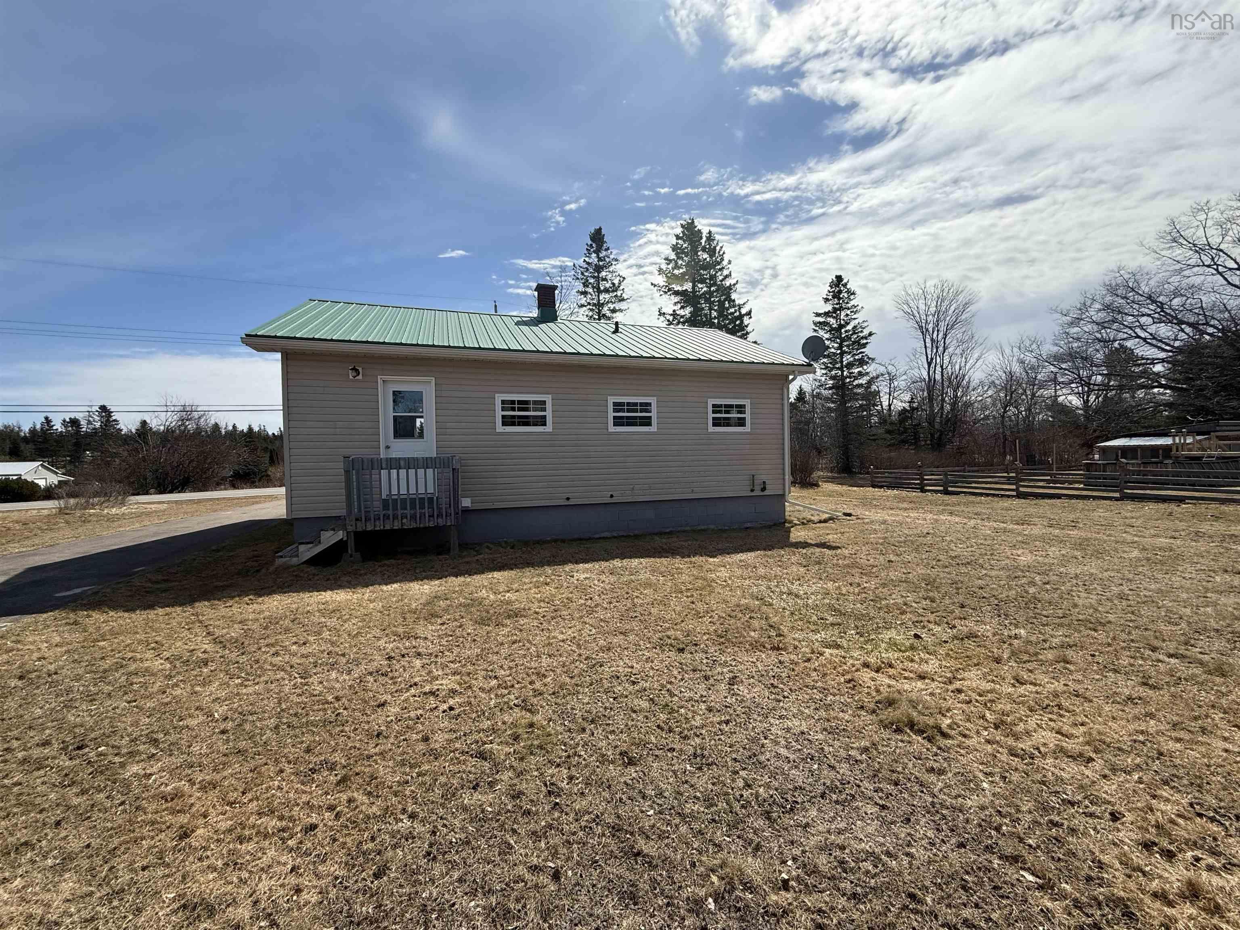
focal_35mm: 14
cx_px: 620
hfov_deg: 102.1
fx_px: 502
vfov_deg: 85.7
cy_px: 465
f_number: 2.2
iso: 80
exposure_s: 1/3891
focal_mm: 2.22
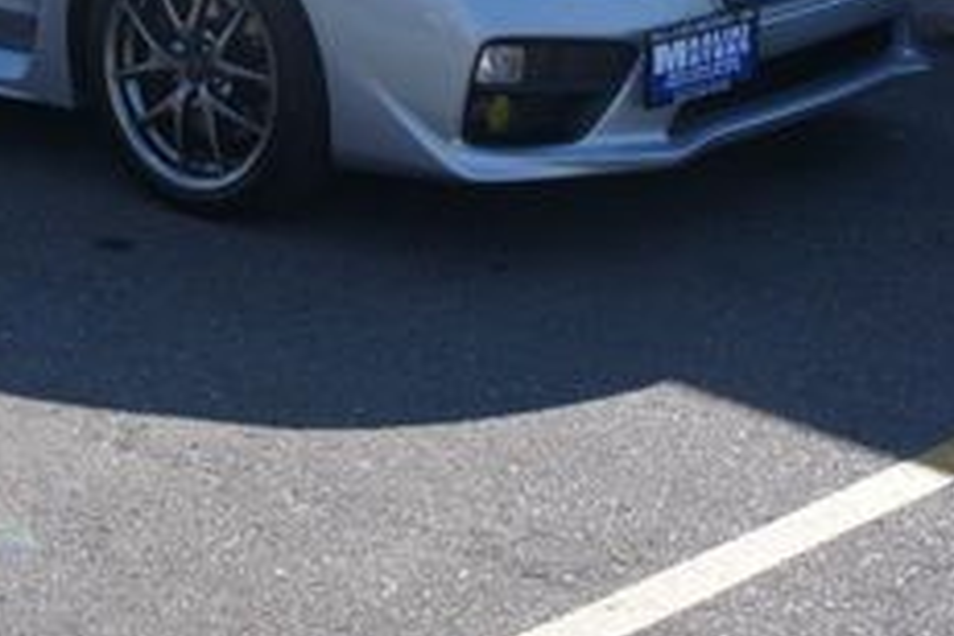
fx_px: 2527
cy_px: 99
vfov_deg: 14.2
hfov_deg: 21.0
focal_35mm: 95
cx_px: 112
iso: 200
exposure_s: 1/320
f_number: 8
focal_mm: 23
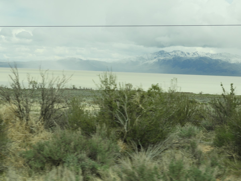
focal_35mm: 95
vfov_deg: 15.6
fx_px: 661
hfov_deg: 20.7
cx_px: 120
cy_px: 90
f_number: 4.8
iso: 100
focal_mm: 17
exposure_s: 1/640
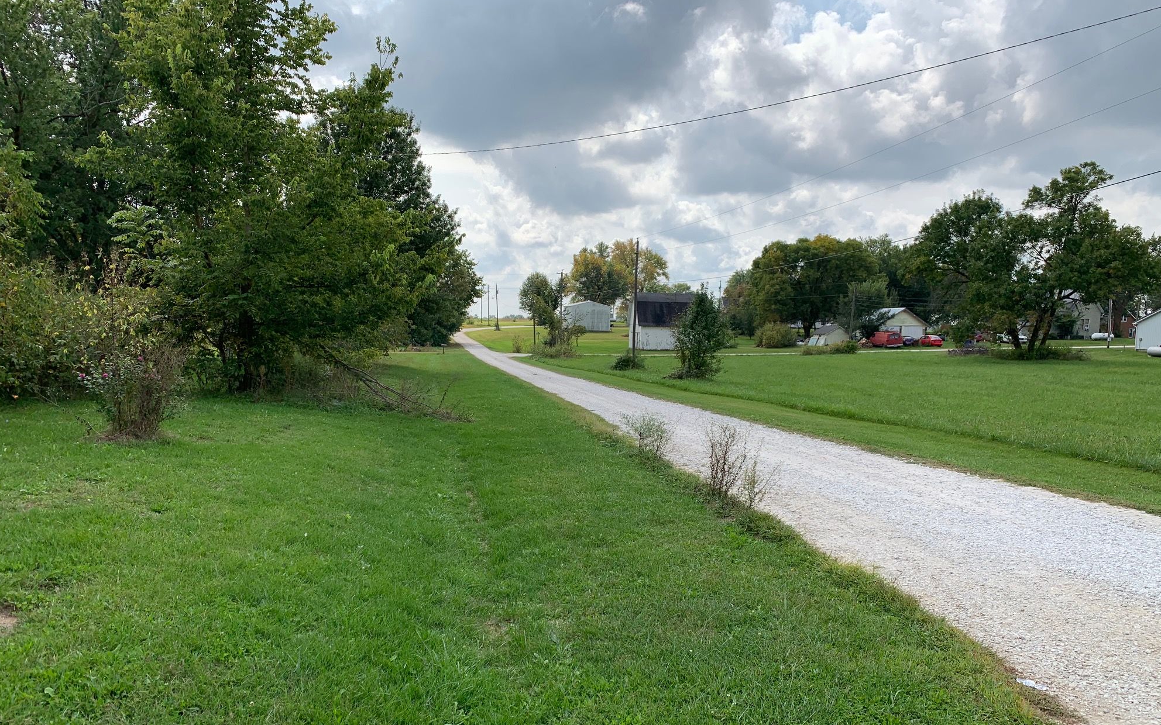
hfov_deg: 66.5
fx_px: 886
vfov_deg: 44.4
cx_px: 585
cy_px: 428
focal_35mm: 28
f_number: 1.8
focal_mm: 4.25
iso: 25
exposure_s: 1/2421
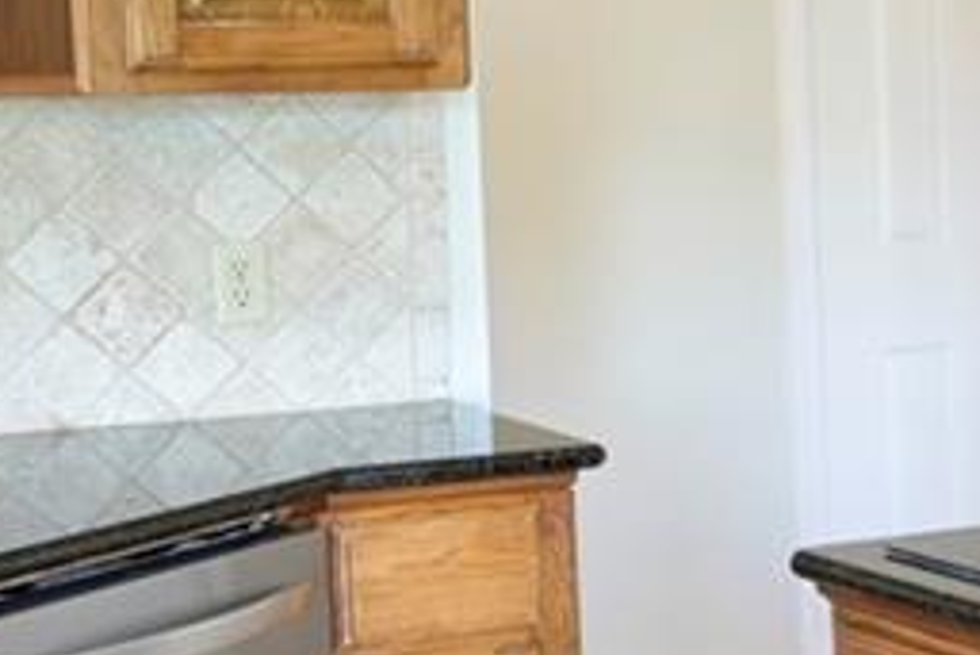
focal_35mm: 112
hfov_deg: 15.9
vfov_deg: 12.2
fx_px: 3050
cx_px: 1688
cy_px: 249
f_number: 9
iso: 640
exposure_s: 1/8
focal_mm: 14
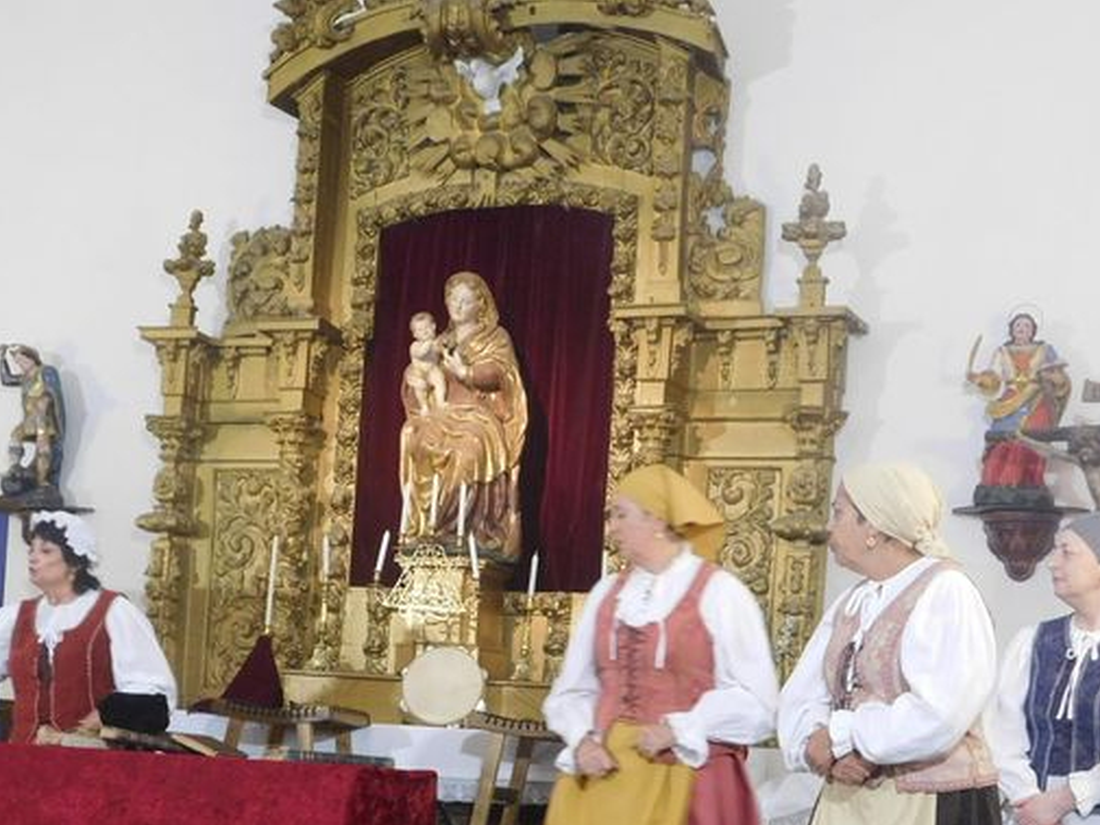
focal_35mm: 57
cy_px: 651
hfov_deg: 33.7
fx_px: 1812
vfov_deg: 25.3
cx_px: 444
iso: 400
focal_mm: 6.3
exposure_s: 1/25
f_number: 3.5
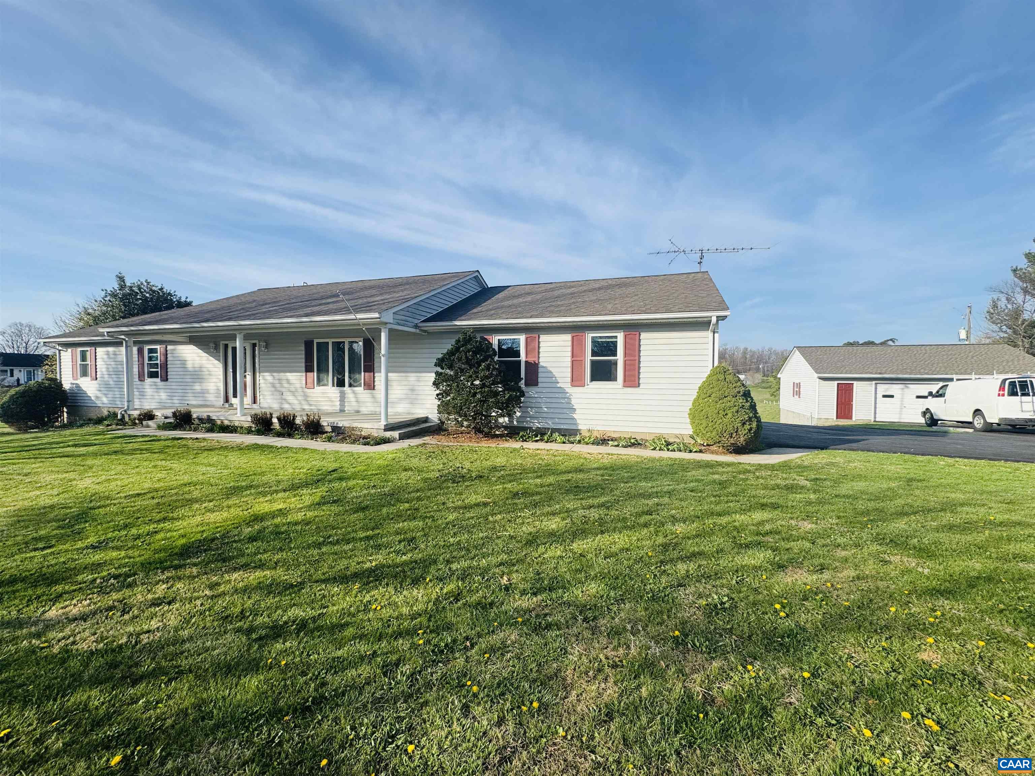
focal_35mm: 14
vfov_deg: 85.7
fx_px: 419
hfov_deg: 102.1
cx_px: 518
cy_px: 388
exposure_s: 1/1672
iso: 50
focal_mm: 2.22
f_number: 2.2
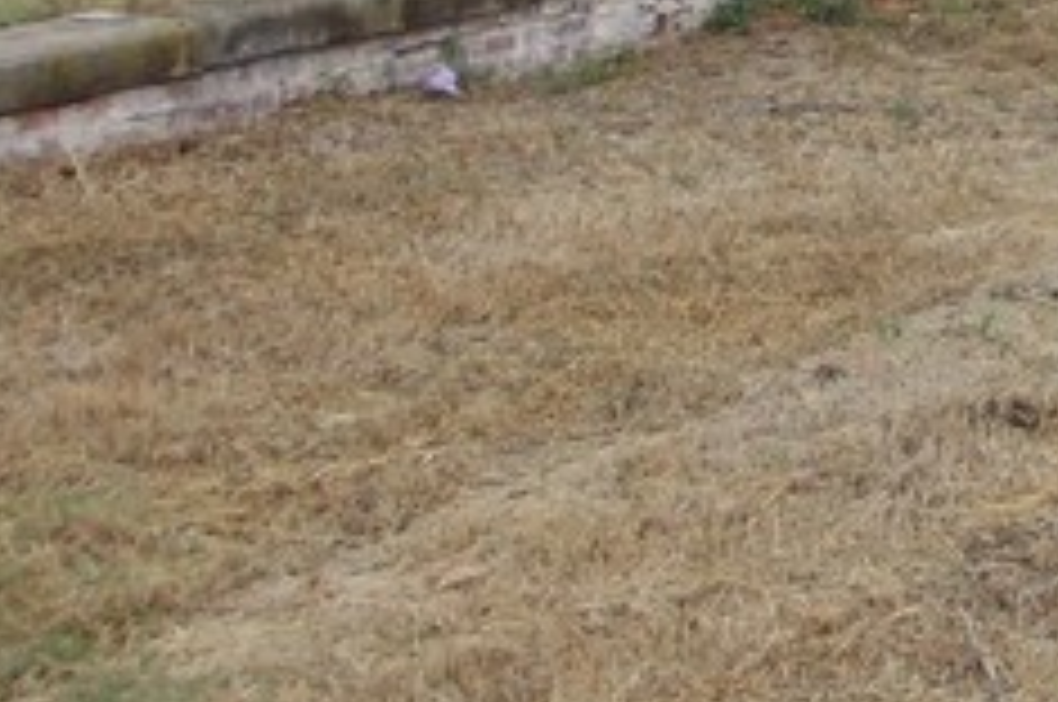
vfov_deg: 13.6
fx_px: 2788
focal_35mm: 95
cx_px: 1463
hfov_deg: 19.4
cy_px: -338
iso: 80
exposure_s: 1/400
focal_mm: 4
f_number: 2.7
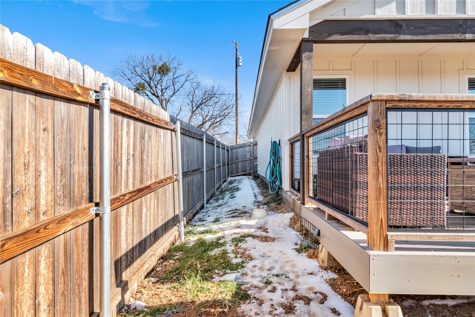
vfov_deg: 57.2
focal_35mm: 22
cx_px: 238
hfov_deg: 78.6
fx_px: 290
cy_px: 158
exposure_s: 1/400
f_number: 9
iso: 250
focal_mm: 15
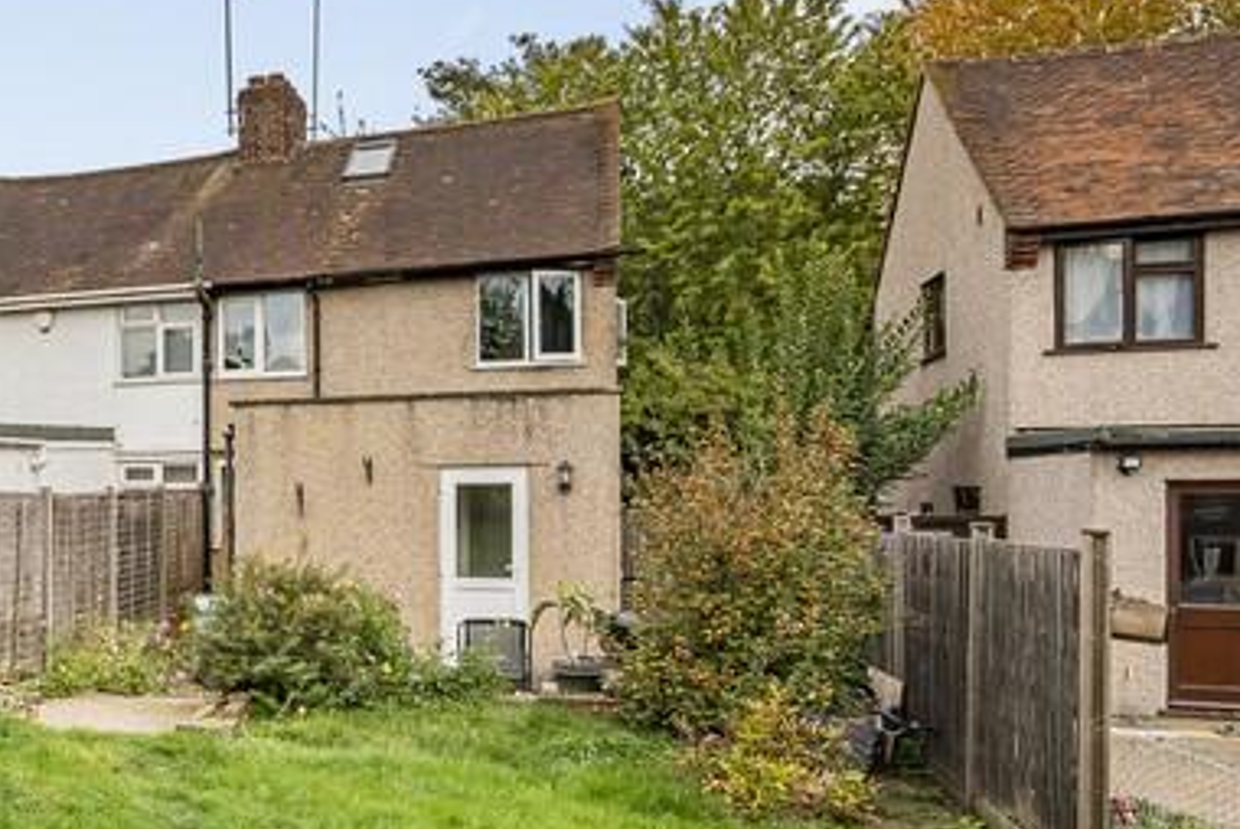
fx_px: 1206
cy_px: 599
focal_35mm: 35
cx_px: -7
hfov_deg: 45.6
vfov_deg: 37.2
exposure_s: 1/100
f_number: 9
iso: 320
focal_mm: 13
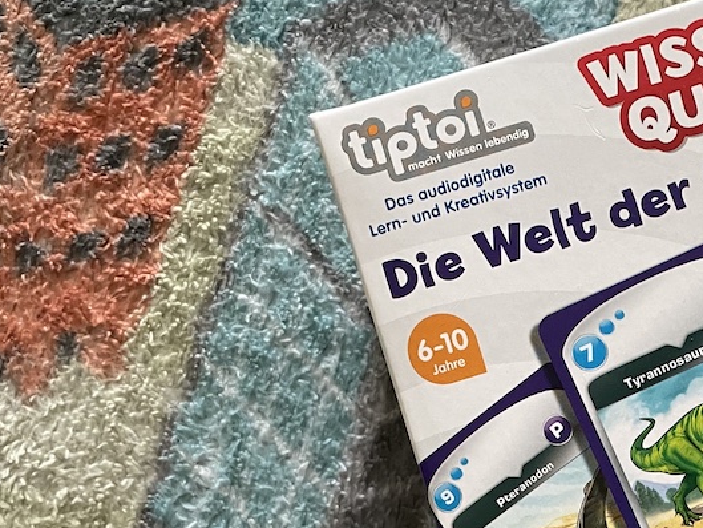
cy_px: 383
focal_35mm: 59
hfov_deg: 30.7
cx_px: 676
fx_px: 1198
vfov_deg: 24.6
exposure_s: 1/60
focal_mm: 4.2
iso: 320
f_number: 1.6
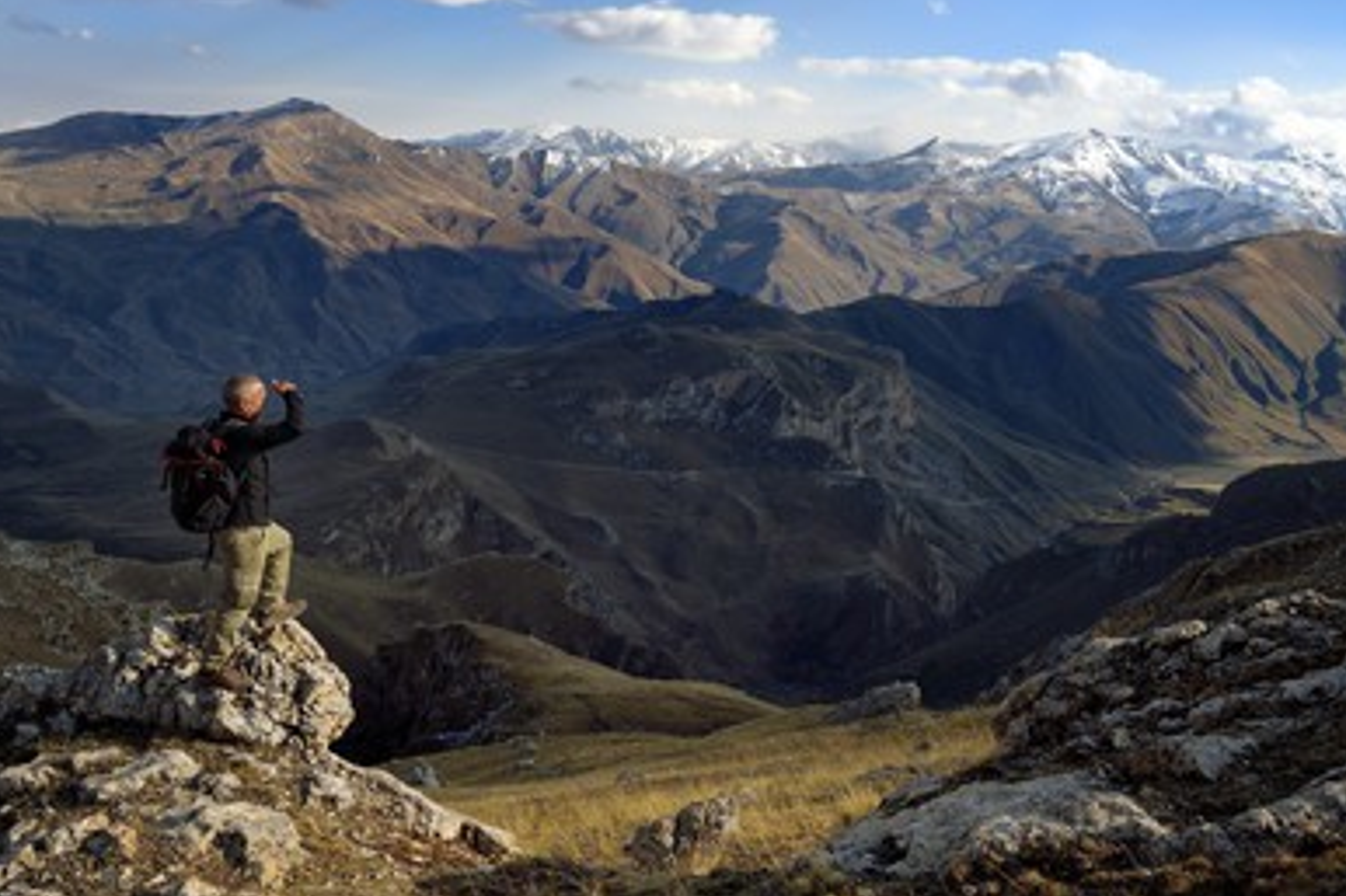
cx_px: 708
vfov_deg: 35.9
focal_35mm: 37
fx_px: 1383
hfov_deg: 51.9
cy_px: 418
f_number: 10
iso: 200
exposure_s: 1/250
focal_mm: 34
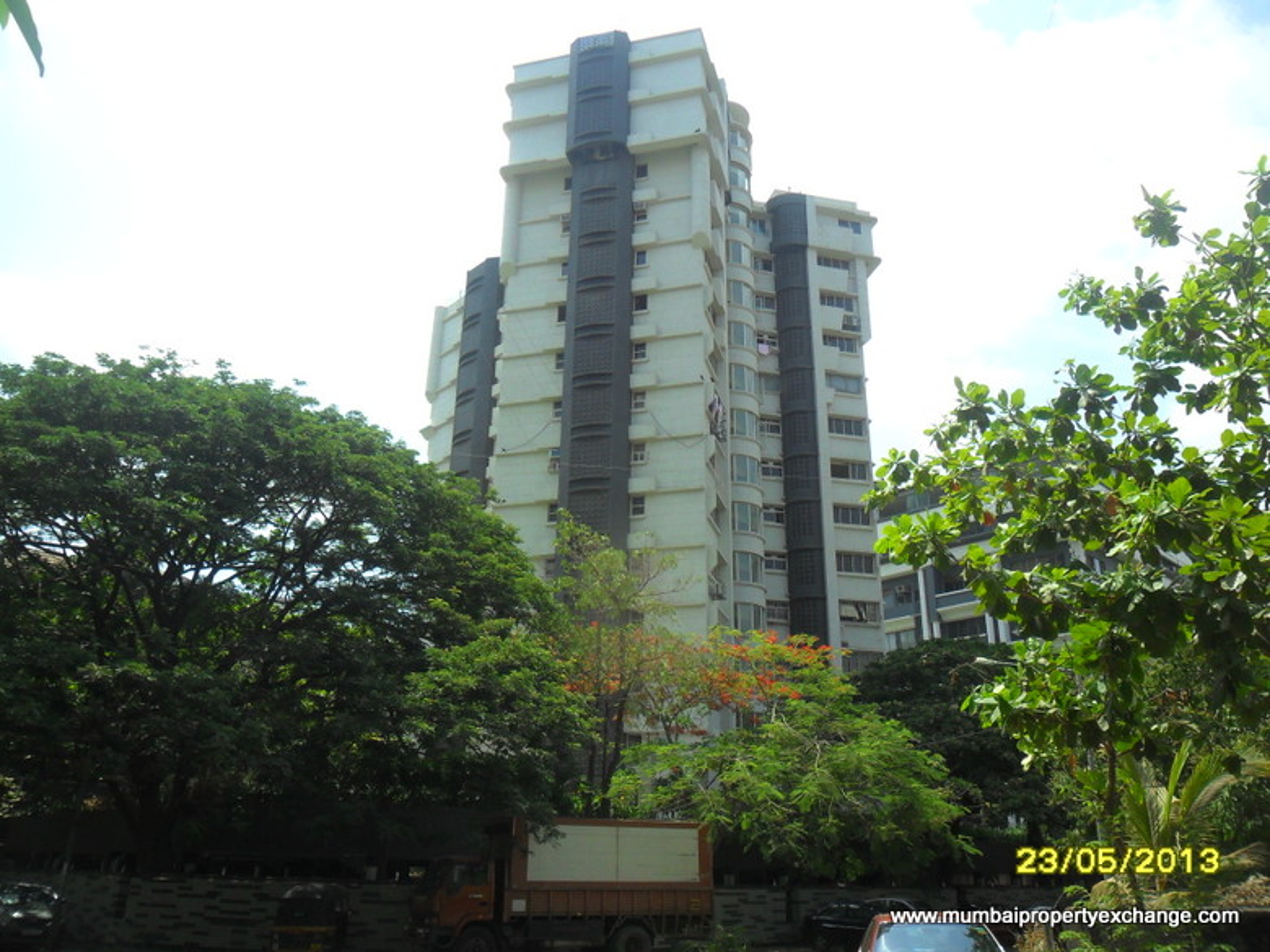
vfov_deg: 51.4
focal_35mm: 27
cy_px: 476
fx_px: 991
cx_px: 635
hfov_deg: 65.3
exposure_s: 1/1000
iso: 100
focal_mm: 4.9
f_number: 3.5
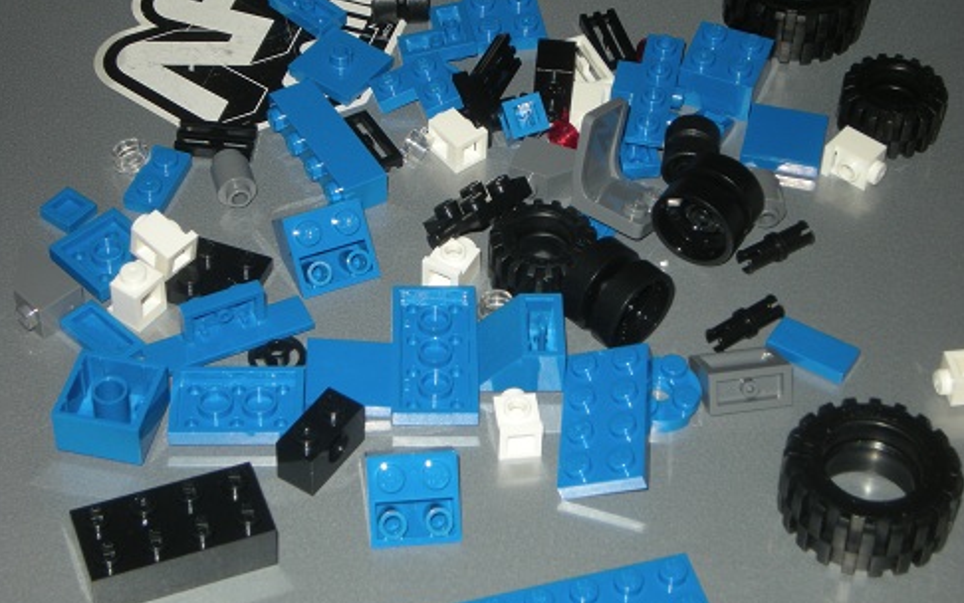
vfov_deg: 14.1
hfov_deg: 22.3
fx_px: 2444
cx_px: 484
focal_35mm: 93
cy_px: 252
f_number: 5.1
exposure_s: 1/120
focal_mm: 14.6
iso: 64
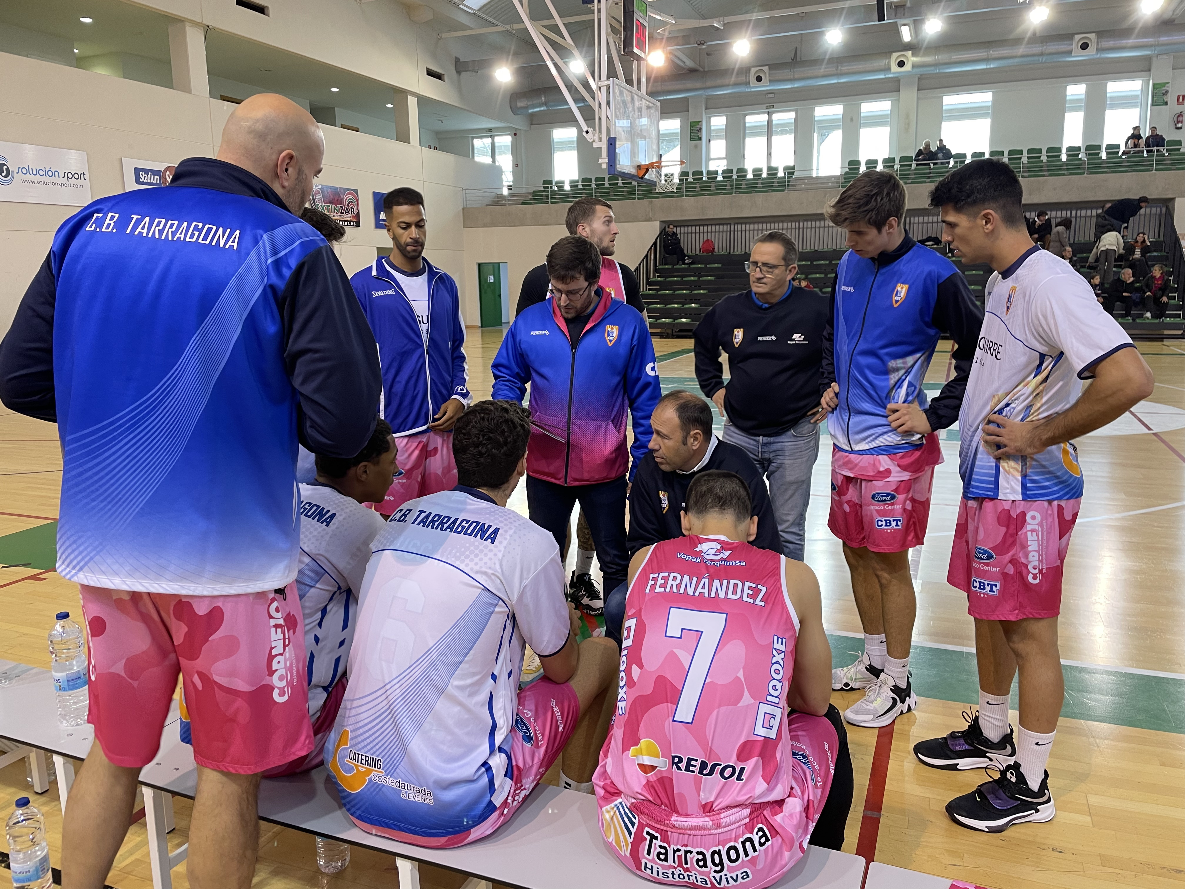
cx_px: 592
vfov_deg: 53.1
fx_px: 890
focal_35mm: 26
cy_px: 444
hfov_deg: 67.3
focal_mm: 4.2
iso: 80
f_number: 1.6
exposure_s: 1/50
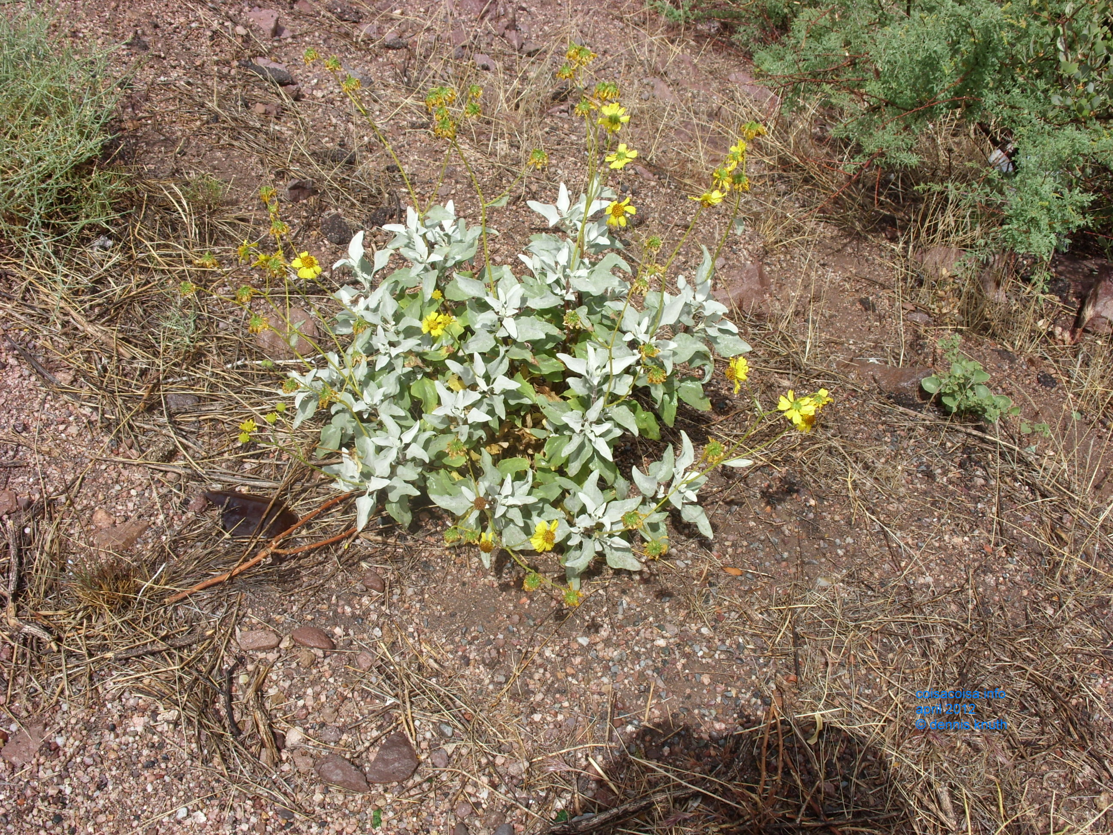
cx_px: 556
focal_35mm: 38
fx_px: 1222
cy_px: 418
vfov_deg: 37.7
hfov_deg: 49.0
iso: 50
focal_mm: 6.3
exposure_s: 1/544
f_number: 4.9
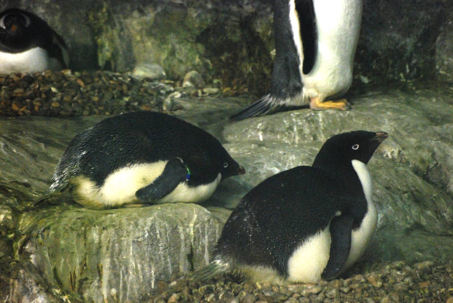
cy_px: 152
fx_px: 5669
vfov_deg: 3.1
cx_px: 226
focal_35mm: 450
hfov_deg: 4.6
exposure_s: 1/160
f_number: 5.6
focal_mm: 300
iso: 1600
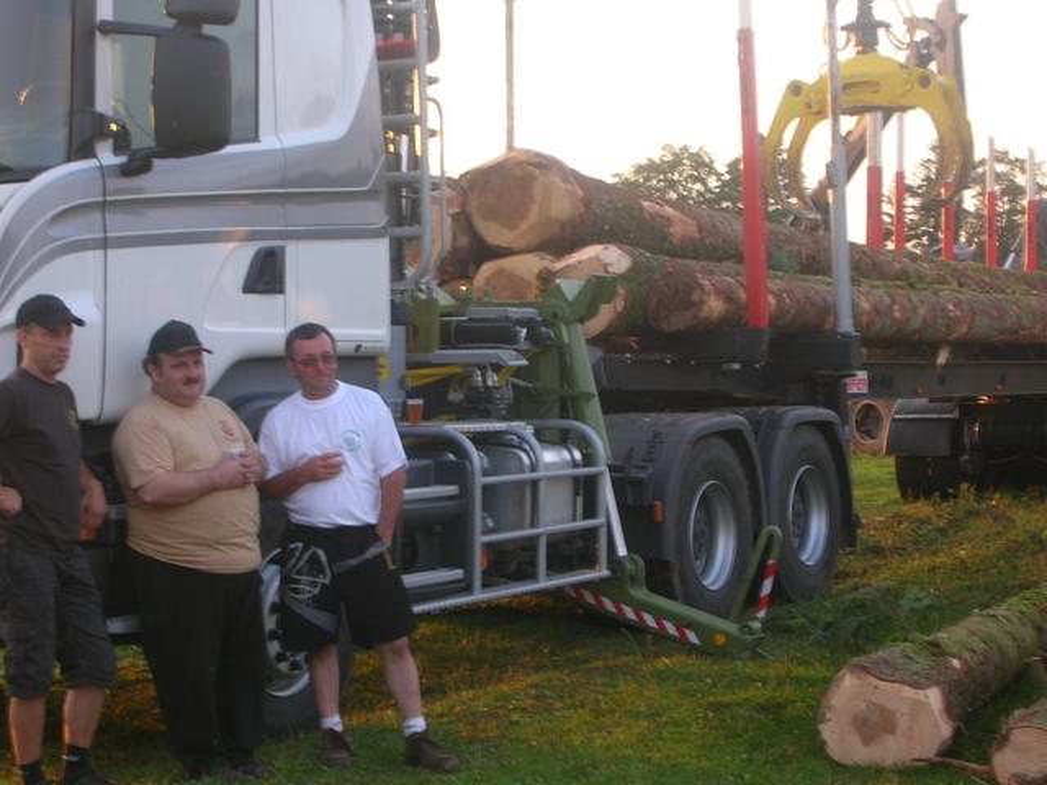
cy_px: 392
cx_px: 524
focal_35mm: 78
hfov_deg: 25.0
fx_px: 2359
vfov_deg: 18.9
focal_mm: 13
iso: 50
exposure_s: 1/30
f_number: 4.1
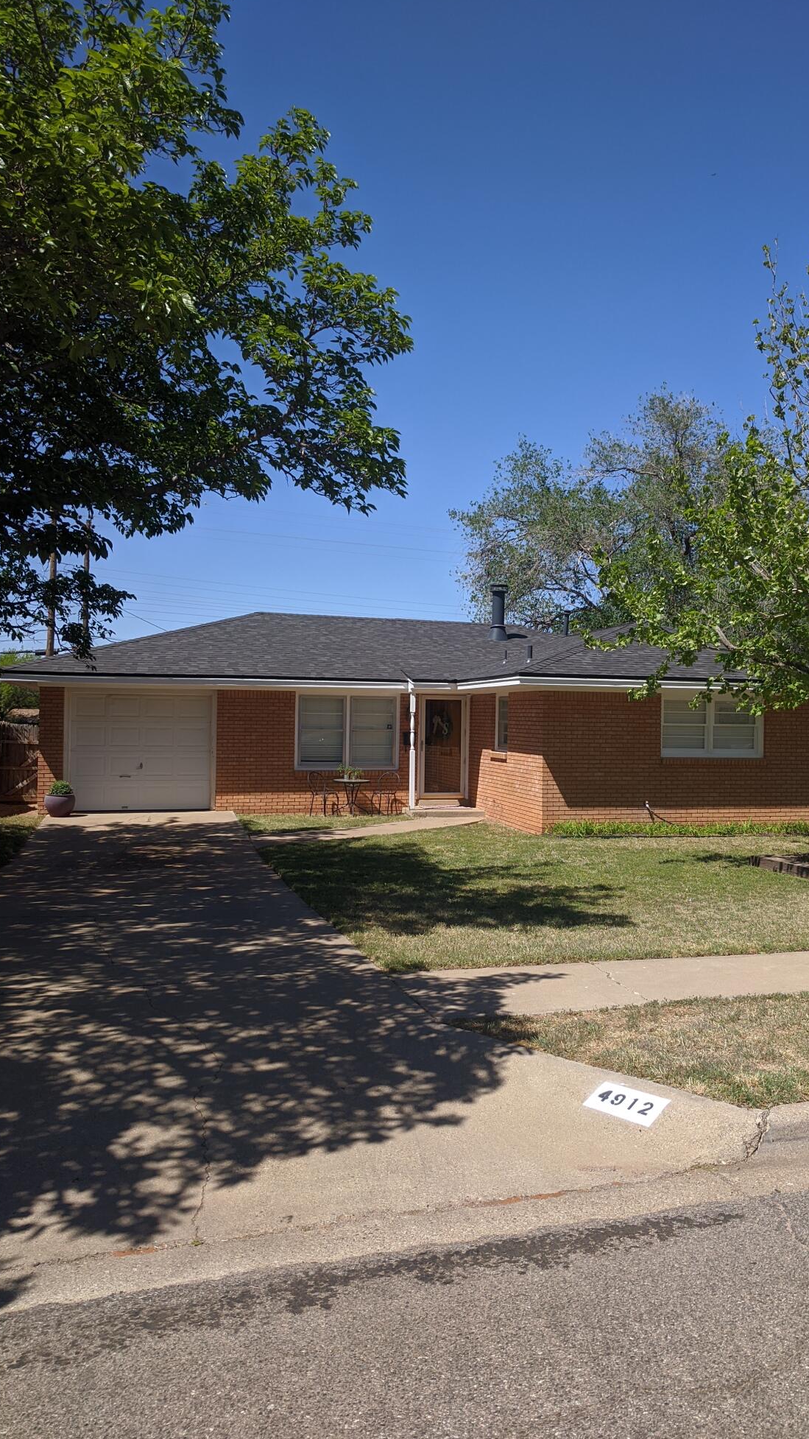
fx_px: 1106
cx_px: 541
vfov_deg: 66.1
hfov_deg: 39.7
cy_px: 715
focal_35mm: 29
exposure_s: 1/1825
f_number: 2
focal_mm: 4.67
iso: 50
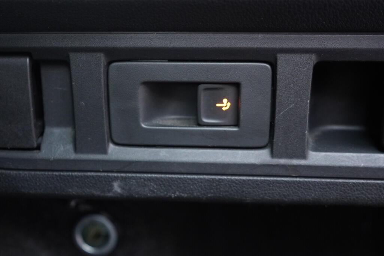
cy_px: 128
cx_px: 192
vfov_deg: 36.9
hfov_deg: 53.1
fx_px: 384
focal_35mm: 36
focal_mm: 24
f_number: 2.8
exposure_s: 1/40
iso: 1250
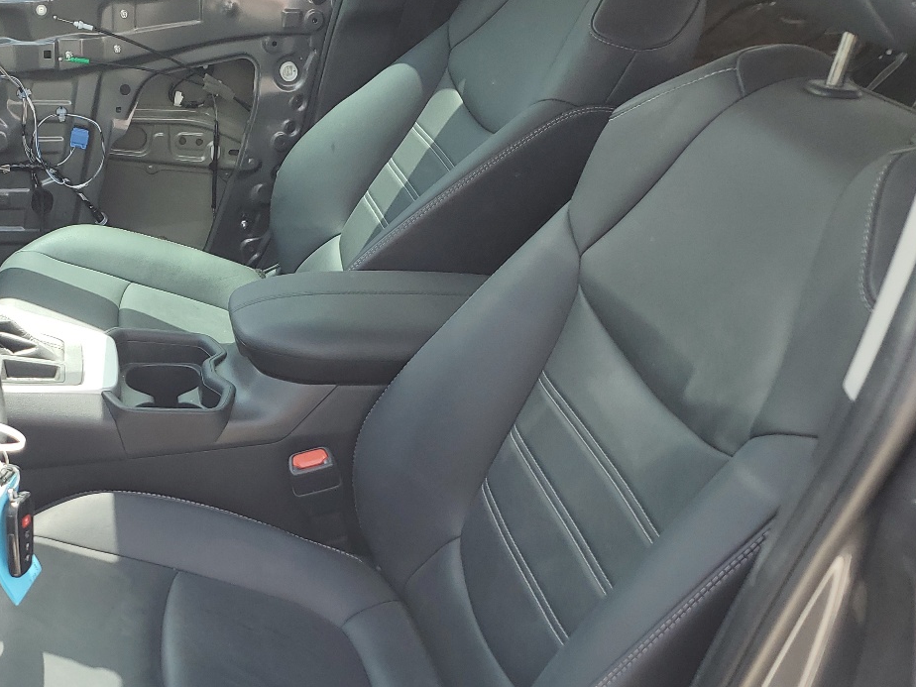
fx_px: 1191
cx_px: 150
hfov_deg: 39.9
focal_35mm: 45
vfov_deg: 32.1
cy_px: 410
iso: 50
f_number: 1.5
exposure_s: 1/417
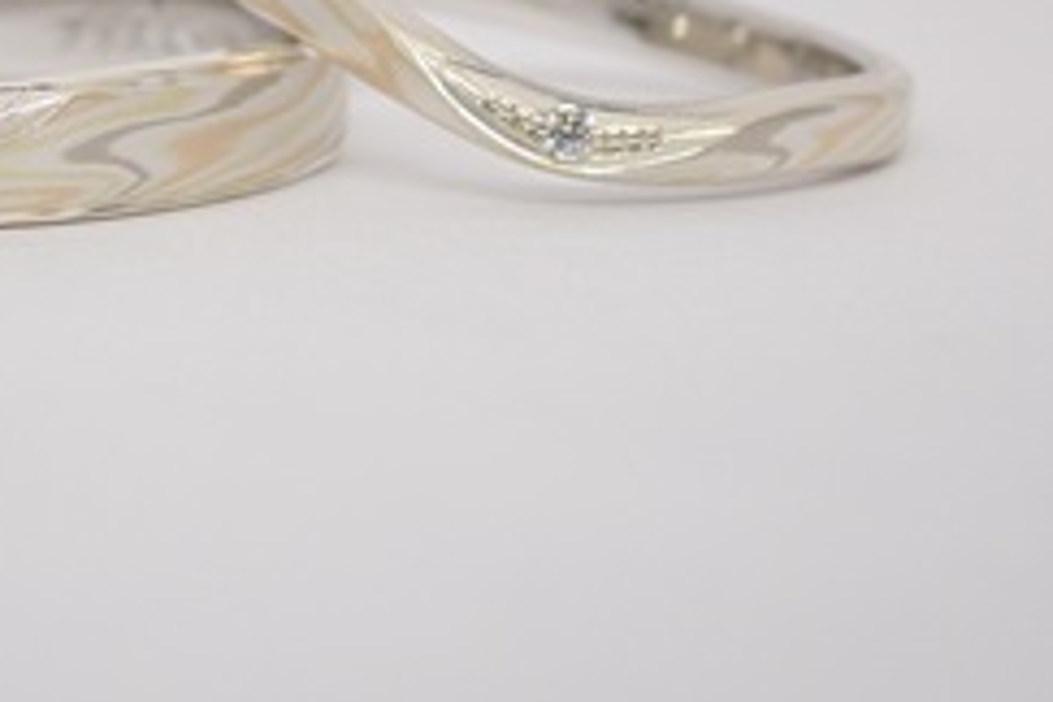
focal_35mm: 148
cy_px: 84
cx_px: 182
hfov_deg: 13.8
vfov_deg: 9.2
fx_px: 4329
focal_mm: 13.65
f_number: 4.1
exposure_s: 1/160
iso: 200
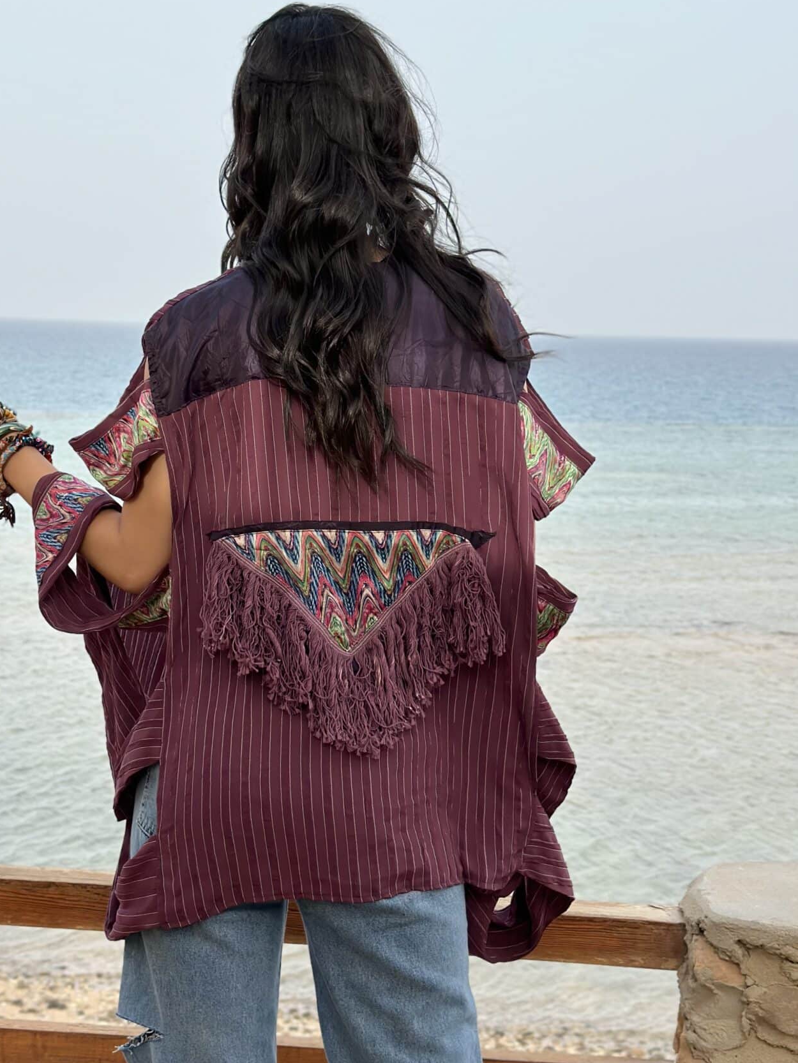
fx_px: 1813
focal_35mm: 59
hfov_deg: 24.8
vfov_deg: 32.7
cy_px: 512
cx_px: 313
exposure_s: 1/2597
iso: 100
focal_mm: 6.86
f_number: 1.78
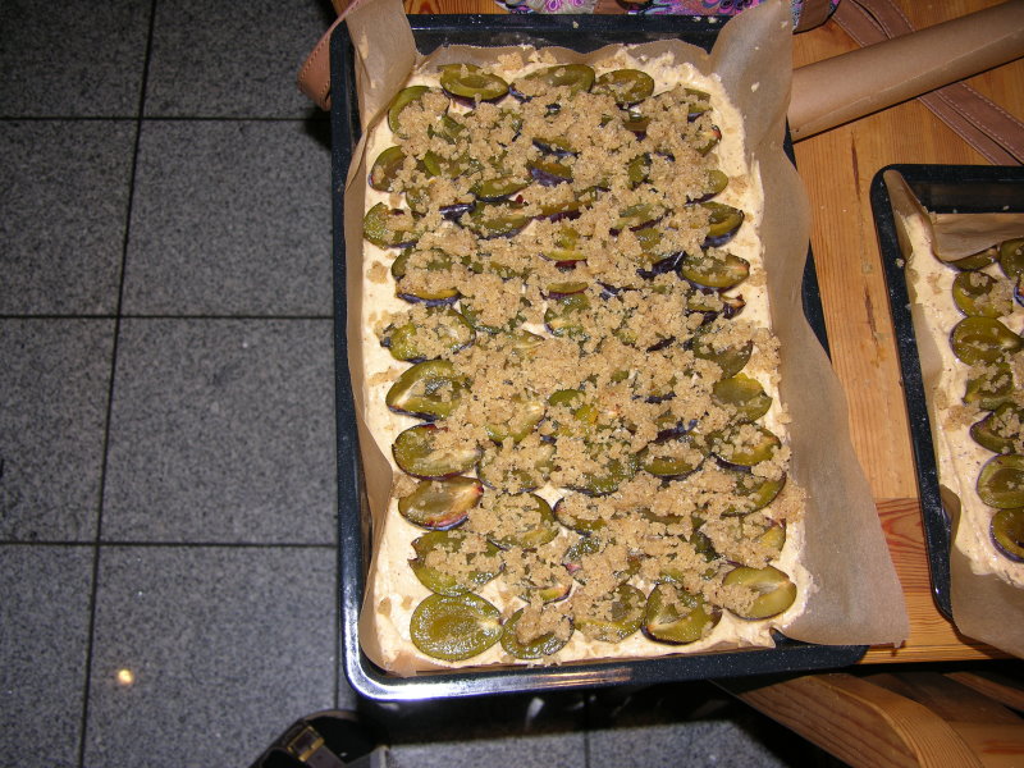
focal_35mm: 35
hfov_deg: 52.6
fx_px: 1035
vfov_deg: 40.7
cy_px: 384
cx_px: 512
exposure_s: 1/60.1
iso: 50
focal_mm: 8.9
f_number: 2.8
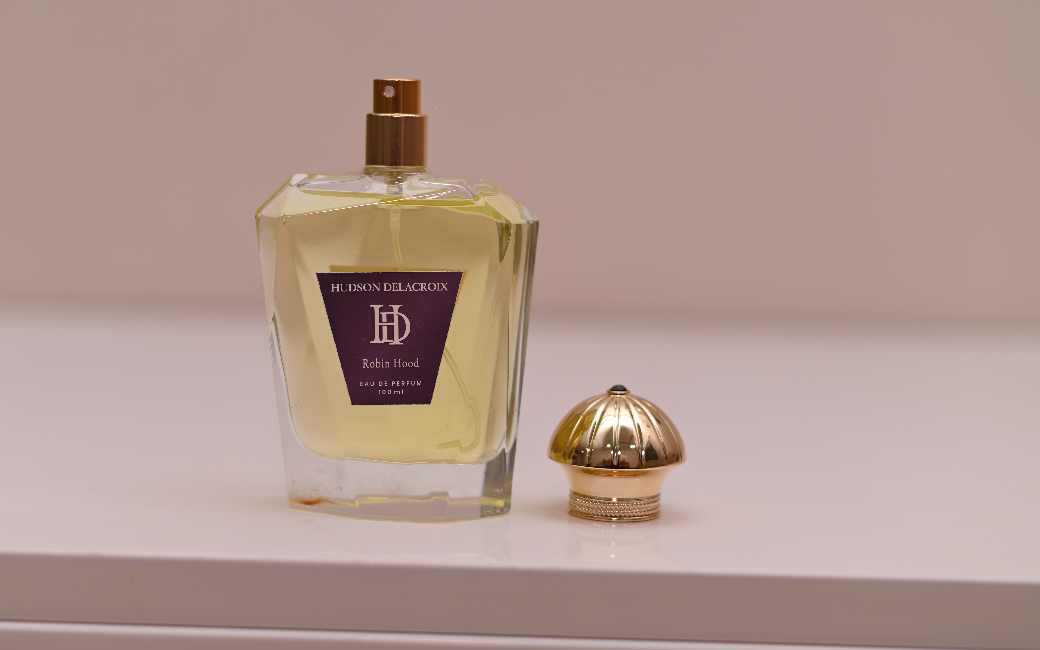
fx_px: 1757
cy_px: 262
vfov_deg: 20.9
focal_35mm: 62
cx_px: 441
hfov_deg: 32.9
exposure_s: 1/200
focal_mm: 50
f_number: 2.8
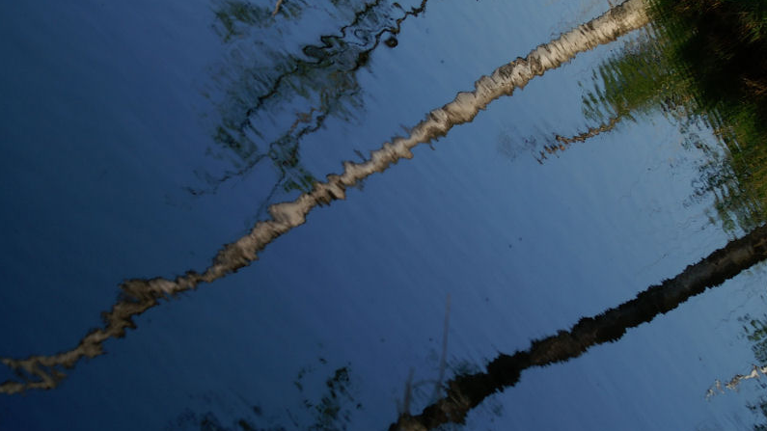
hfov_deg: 18.1
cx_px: 383
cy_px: 199
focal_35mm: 119
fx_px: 2410
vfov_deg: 10.2
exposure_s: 1/750
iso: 400
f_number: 9.5
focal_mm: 75
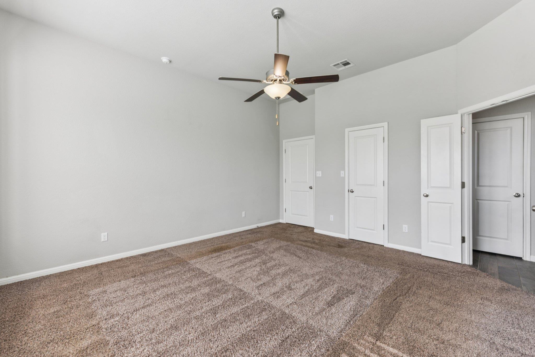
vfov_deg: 81.2
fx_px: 208
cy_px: 178
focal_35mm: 14
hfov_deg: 104.2
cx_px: 268
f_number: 8
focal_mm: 14
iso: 100
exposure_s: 1/15
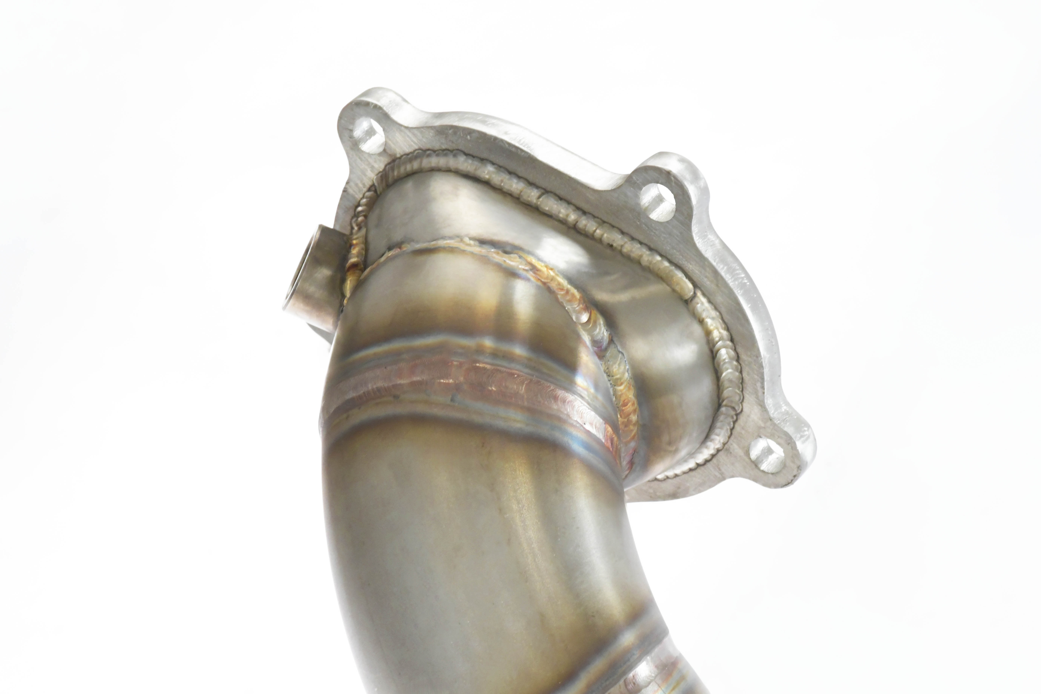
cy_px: 347
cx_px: 520
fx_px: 4540
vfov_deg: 8.7
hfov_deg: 13.1
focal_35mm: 157
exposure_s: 1/200
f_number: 14
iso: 4000
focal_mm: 105
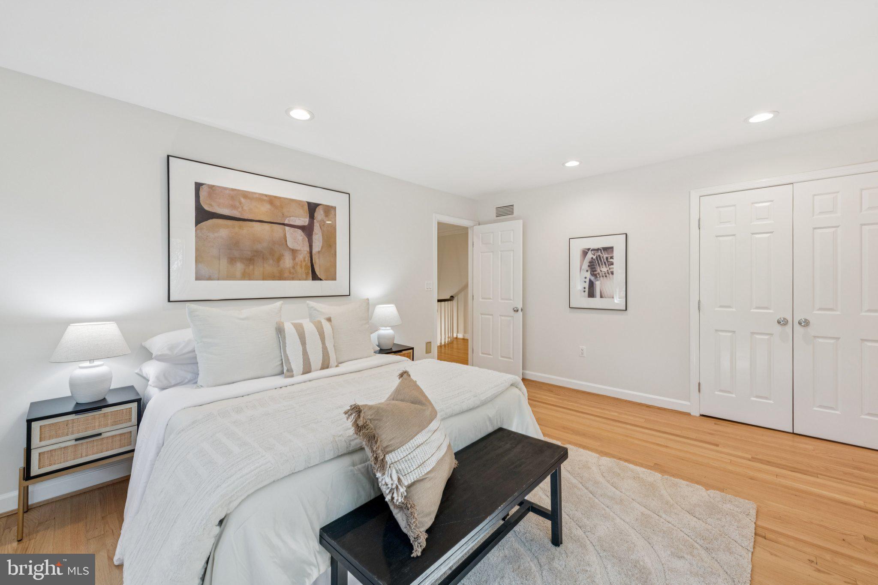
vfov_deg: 81.2
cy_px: 292
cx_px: 439
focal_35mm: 14
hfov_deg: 104.3
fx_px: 341
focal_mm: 14
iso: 320
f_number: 10
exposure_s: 1/30
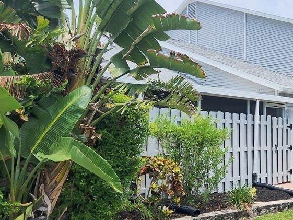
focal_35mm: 42
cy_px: 117
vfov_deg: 34.4
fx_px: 356
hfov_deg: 42.3
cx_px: 243
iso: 50
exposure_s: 1/1667
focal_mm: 5.4
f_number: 1.8
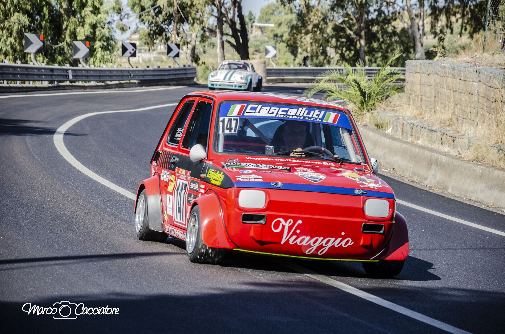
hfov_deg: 13.1
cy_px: 167
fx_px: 2205
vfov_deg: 8.7
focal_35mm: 158
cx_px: 252
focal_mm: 105
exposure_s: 1/800
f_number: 5.6
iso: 320
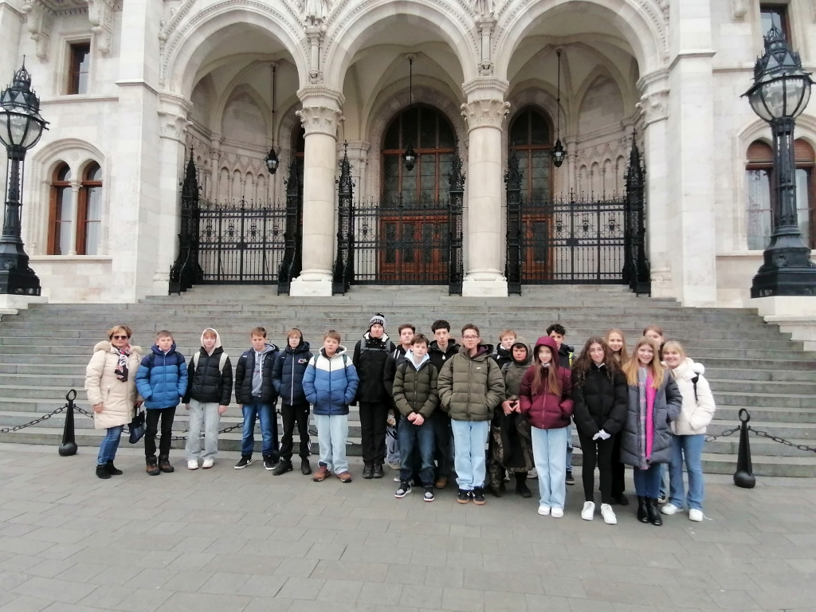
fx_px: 495
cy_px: 306
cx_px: 408
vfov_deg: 63.4
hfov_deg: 79.0
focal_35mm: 21
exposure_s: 1/100
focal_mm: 1.78
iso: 64
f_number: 2.4
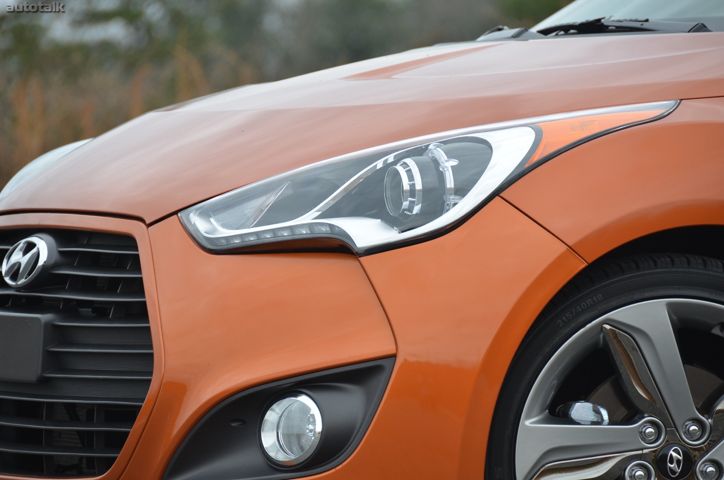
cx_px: 362
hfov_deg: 6.9
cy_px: 240
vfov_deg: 4.6
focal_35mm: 300
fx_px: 6021
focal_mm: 200
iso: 800
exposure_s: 1/500
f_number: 5.6
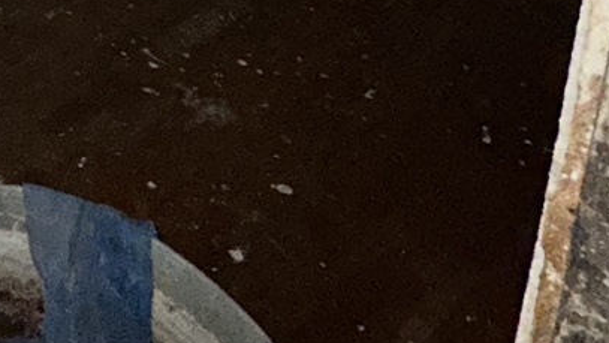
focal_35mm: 54
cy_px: -412
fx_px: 872
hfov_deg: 25.1
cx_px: -377
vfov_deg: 15.6
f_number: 2.2
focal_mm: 2.22
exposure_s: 1/40
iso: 160
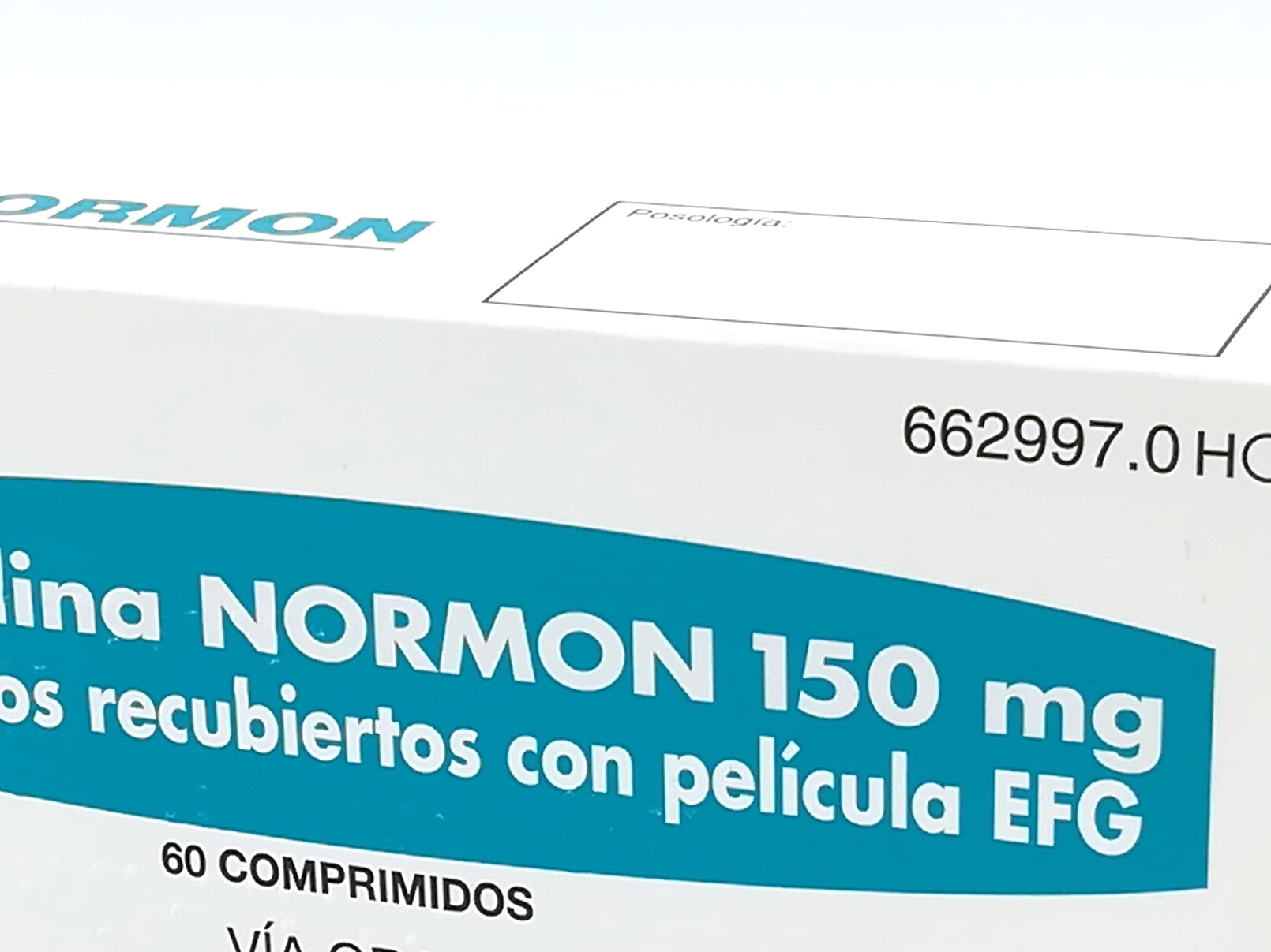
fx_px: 3891
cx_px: 521
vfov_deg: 13.9
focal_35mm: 106
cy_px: 723
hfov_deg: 18.5
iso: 50
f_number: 2.2
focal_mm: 3.83
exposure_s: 1/423
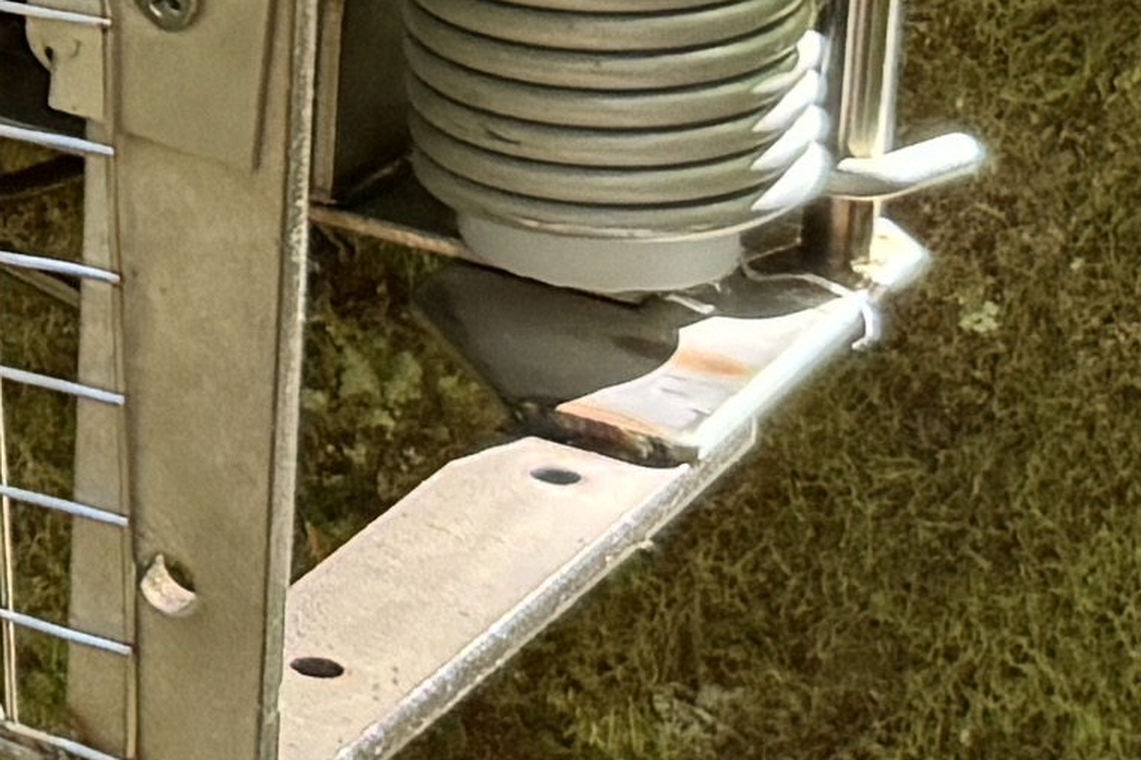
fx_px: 5926
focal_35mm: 187
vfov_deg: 7.0
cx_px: -1631
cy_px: -890
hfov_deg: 9.7
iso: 200
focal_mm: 6.76
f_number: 1.78
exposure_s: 1/95
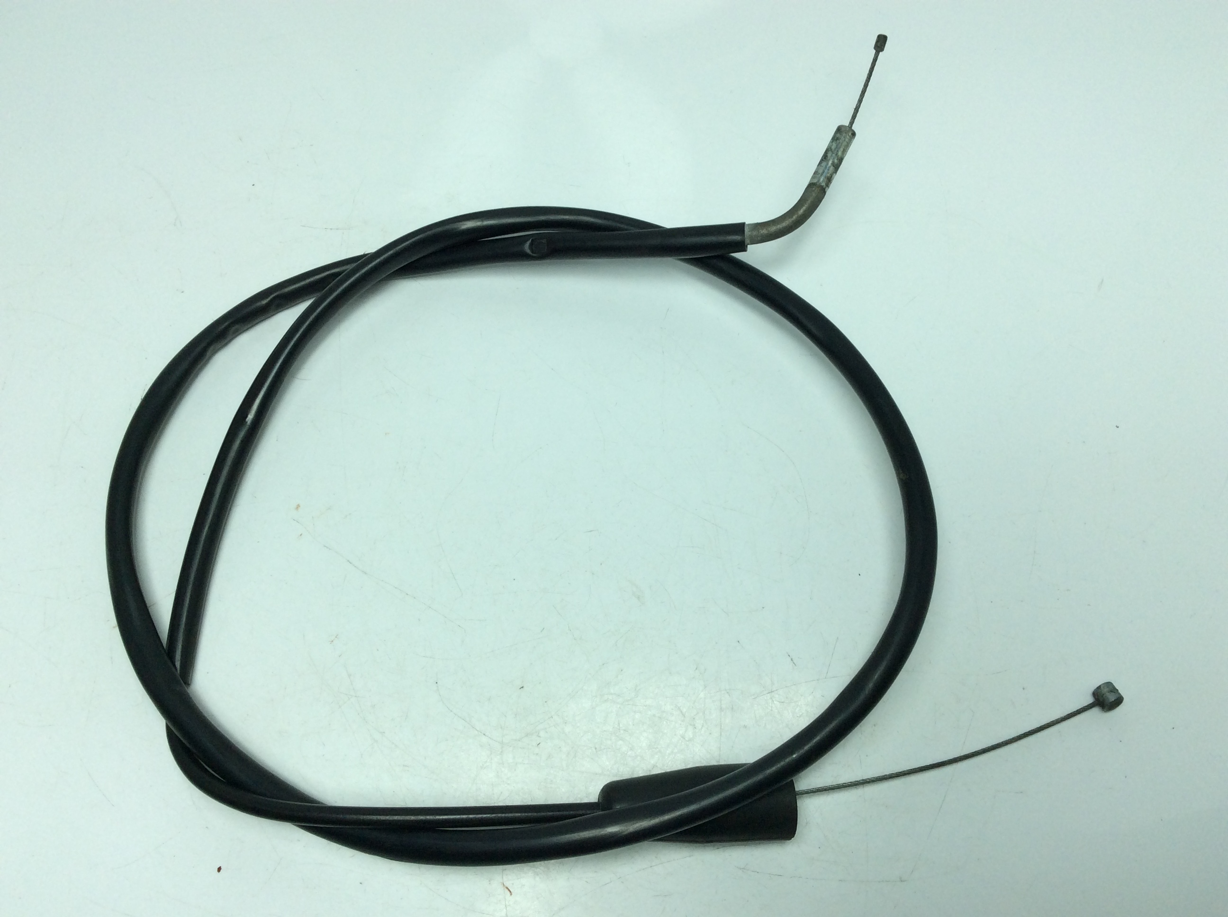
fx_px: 1134
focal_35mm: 32
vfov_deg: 44.1
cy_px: 458
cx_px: 614
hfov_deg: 56.9
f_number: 2.4
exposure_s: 1/545
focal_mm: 3.3
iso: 32
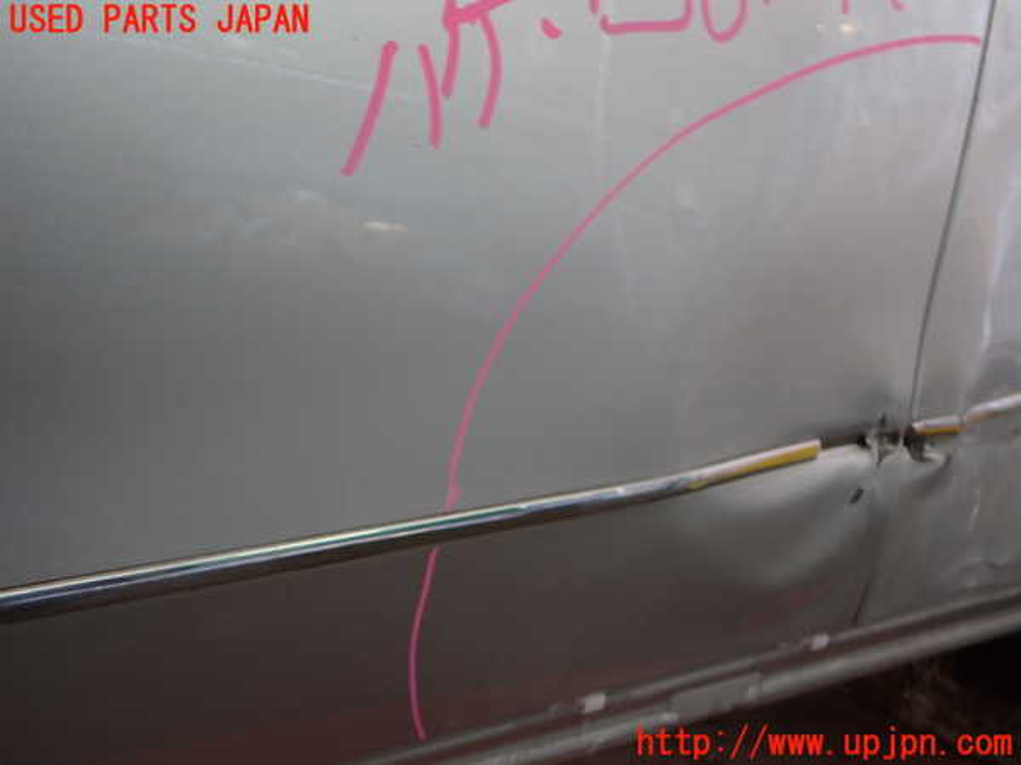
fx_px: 885
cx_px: 510
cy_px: 382
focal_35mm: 30
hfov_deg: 60.0
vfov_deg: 46.8
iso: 200
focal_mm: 5.4
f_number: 2.3
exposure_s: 1/50
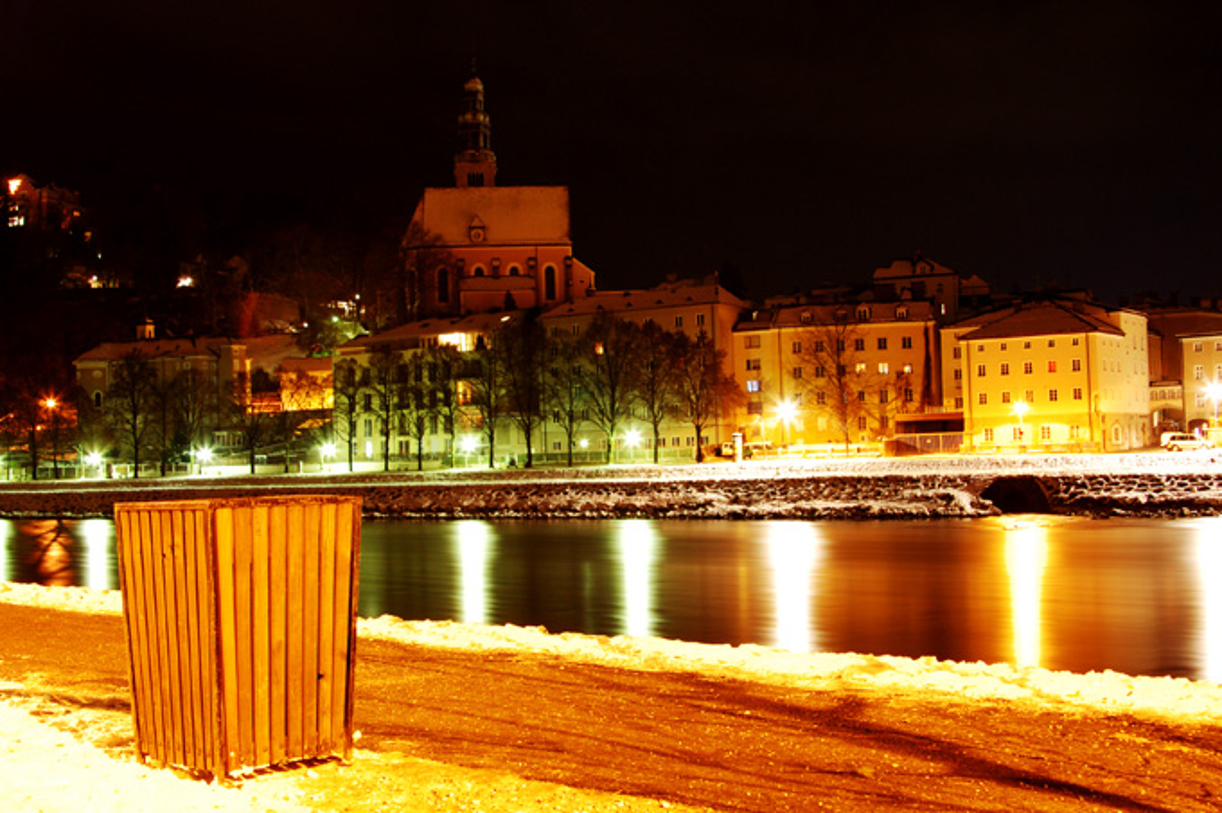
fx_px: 1424
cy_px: 406
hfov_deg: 46.4
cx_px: 611
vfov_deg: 31.8
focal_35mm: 42
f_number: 10
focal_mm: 28
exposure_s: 30
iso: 400
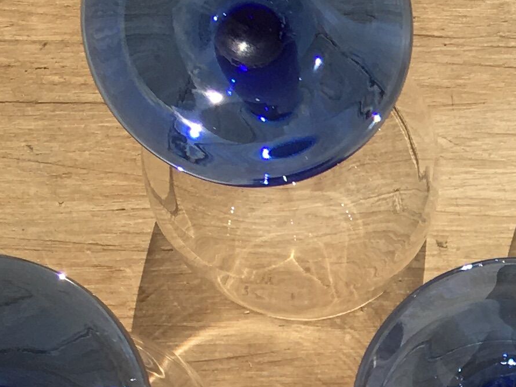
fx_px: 1967
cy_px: 617
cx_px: 623
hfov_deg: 14.5
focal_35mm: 132
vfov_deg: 10.7
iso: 25
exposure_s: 1/1923
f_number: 2.2
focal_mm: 4.15
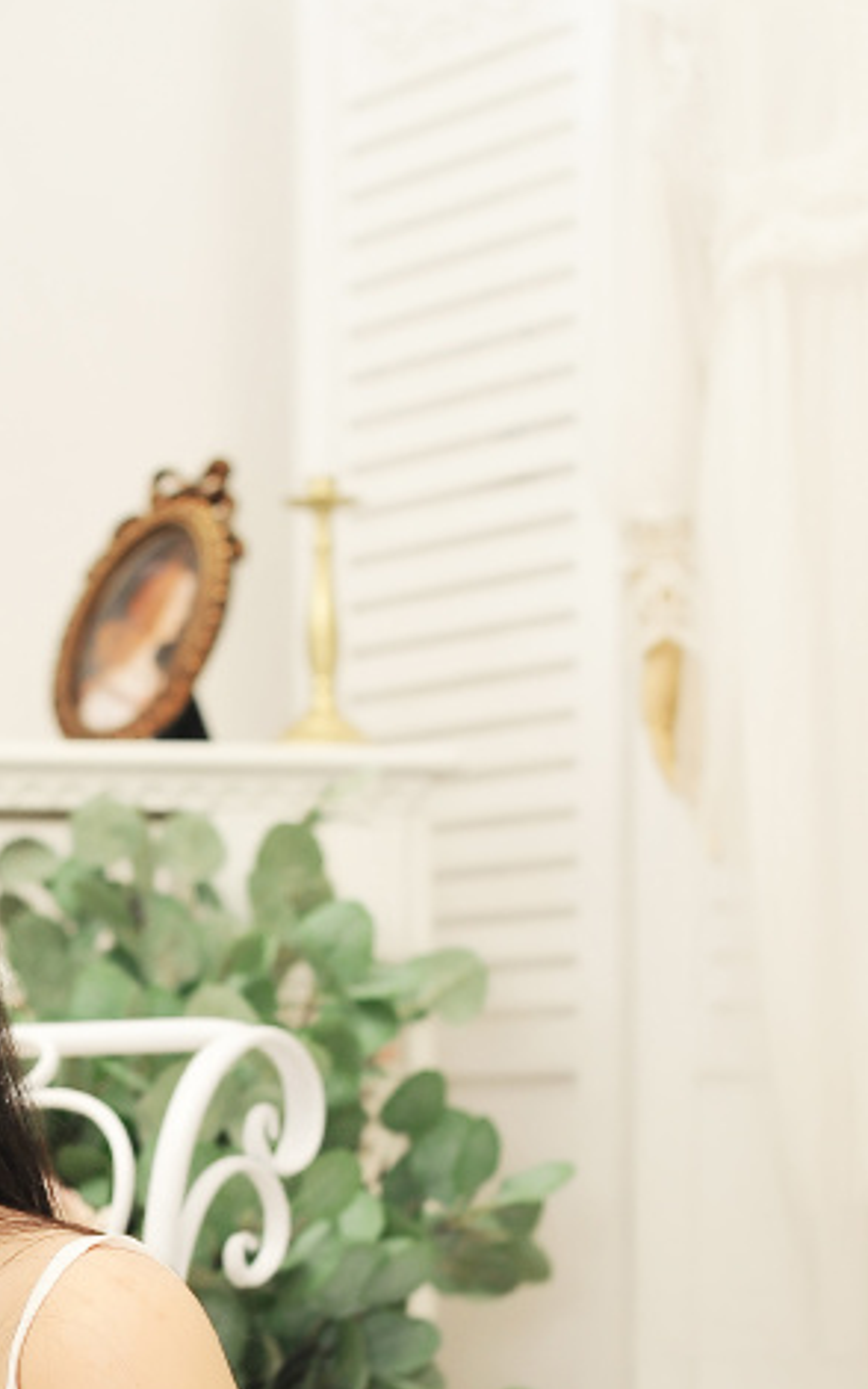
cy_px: 1170
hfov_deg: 14.1
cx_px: -56
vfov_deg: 22.4
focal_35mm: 91
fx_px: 3442
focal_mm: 35
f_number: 3.2
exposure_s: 1/60
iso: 500
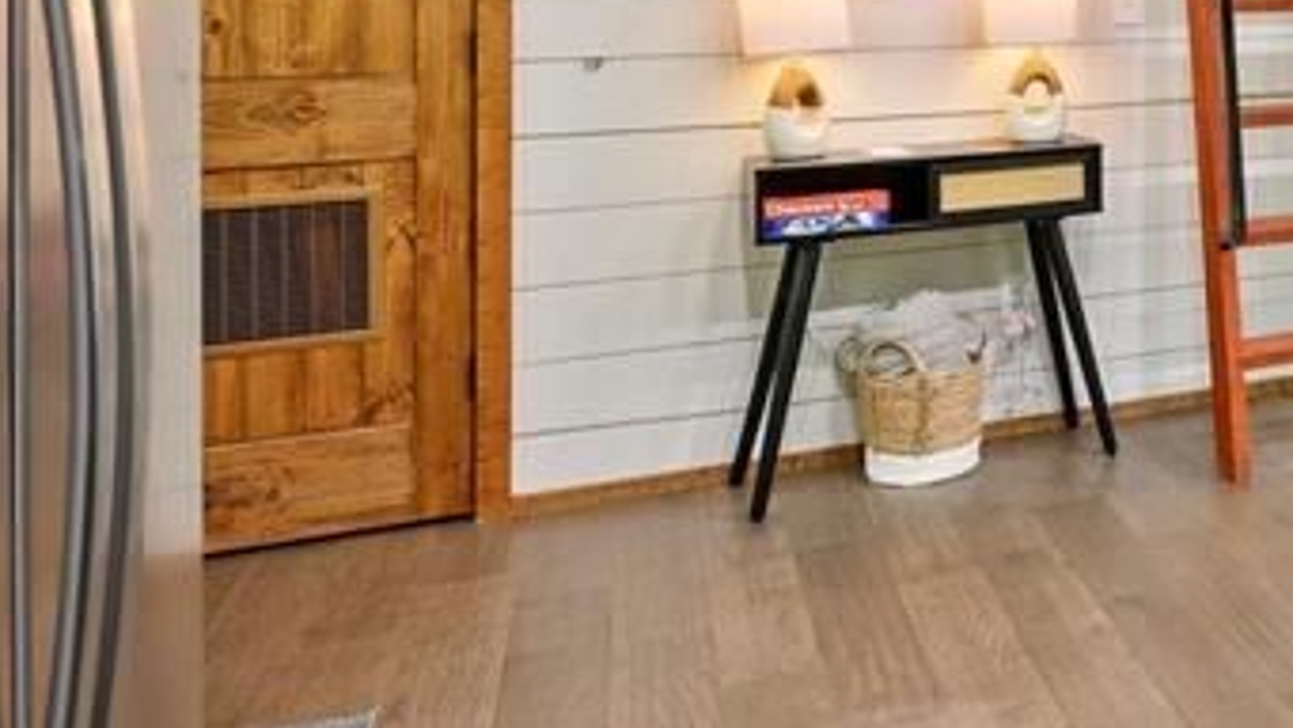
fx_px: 1509
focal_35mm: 44
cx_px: 1568
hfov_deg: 35.8
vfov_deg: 25.5
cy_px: -38
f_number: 7.1
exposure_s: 1/8
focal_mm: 14
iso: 500
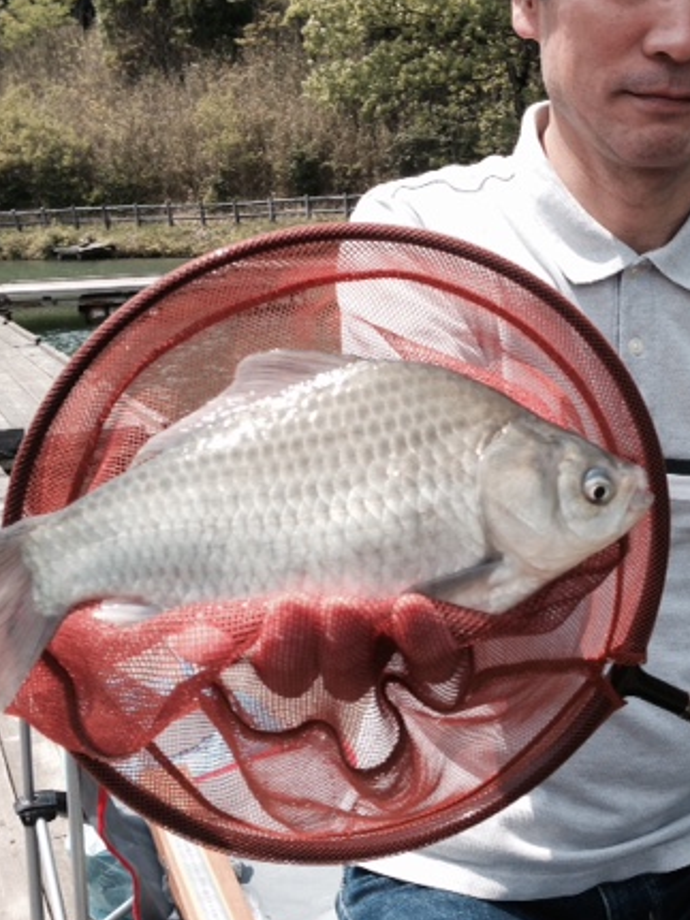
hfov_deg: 29.5
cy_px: 363
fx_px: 1303
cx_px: 440
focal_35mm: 49
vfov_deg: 38.7
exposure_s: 1/753
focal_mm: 4.12
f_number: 2.4
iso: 50
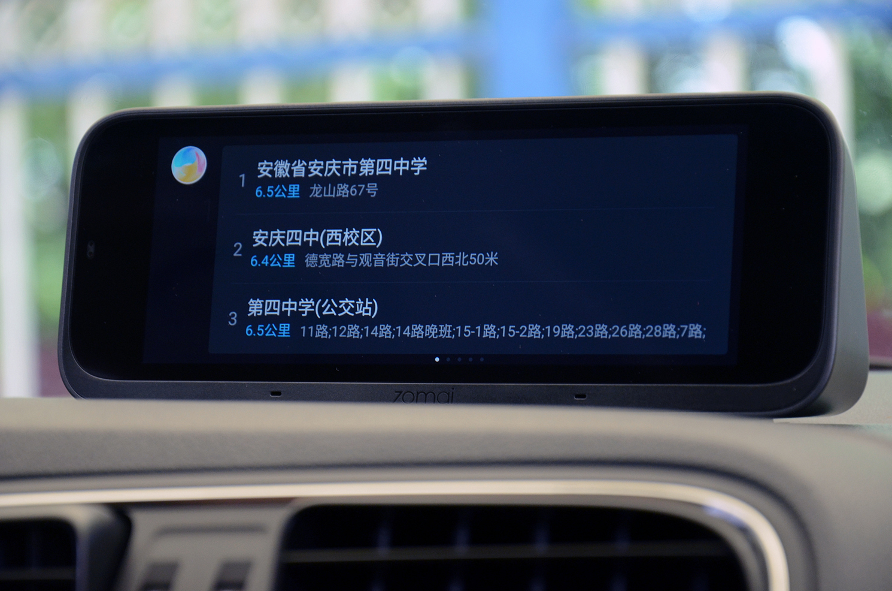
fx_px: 3659
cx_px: 446
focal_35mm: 148
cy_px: 295
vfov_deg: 9.2
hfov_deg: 13.9
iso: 1000
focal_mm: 98
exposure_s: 1/125
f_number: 5.6
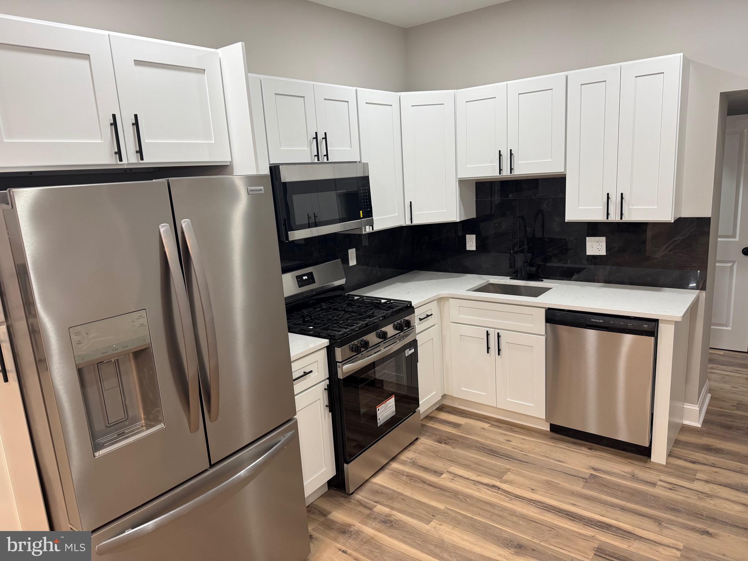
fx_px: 519
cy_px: 280
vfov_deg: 56.8
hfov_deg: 71.6
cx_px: 374
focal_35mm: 24
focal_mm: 6.76
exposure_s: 1/60
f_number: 1.78
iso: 125
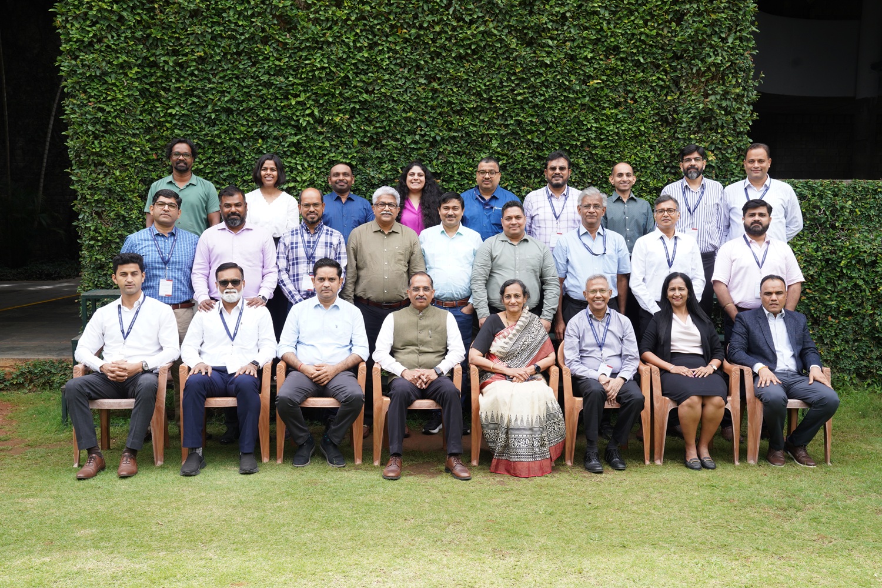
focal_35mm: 36
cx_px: 441
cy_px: 294
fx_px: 882
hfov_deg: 53.1
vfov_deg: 36.9
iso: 400
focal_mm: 36
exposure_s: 1/200
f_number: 8
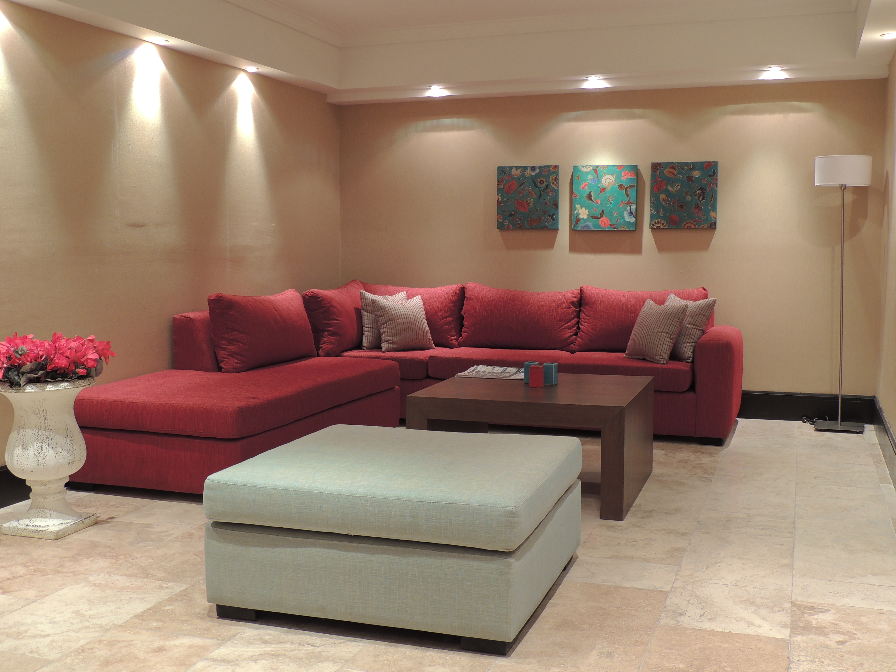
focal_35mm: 40
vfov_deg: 36.0
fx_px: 1035
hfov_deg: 46.8
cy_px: 336
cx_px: 448
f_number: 3.3
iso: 100
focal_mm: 7.1
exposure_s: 1/5
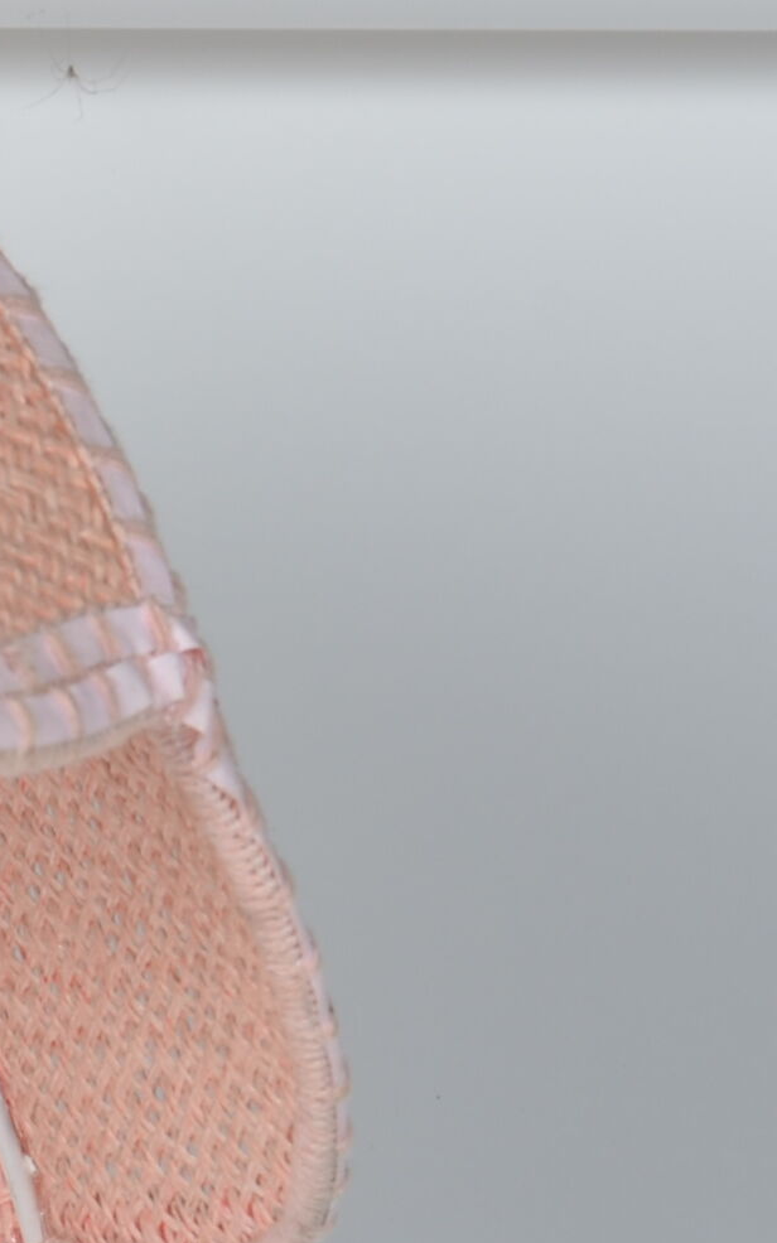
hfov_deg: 4.5
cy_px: 1016
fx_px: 9693
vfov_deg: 7.3
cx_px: -1231
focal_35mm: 286
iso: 100
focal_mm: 50
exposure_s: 1/125
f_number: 11
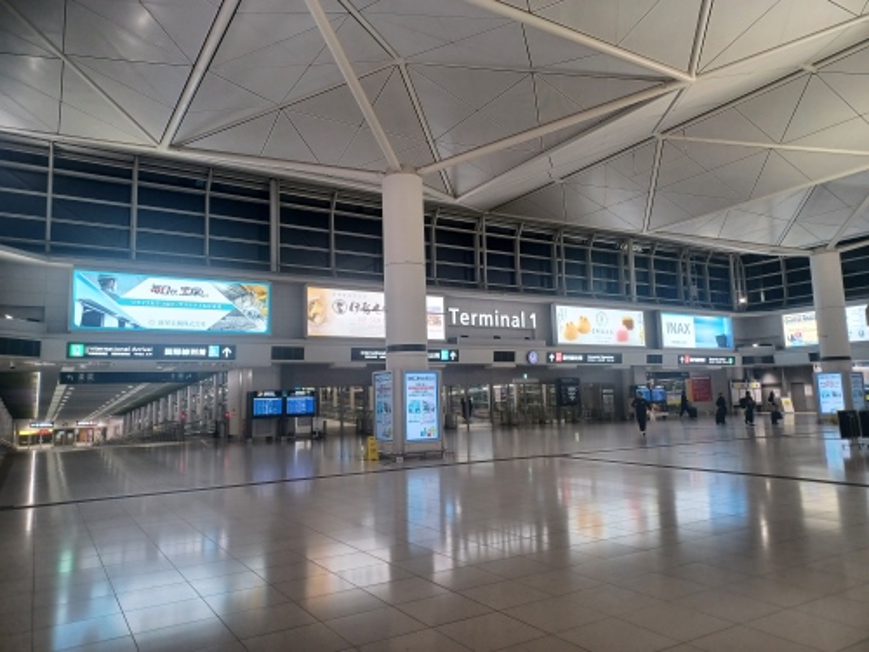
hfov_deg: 69.4
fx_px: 628
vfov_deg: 54.9
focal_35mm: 25
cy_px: 326
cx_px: 434
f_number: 1.8
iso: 200
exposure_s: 1/50
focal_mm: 4.6
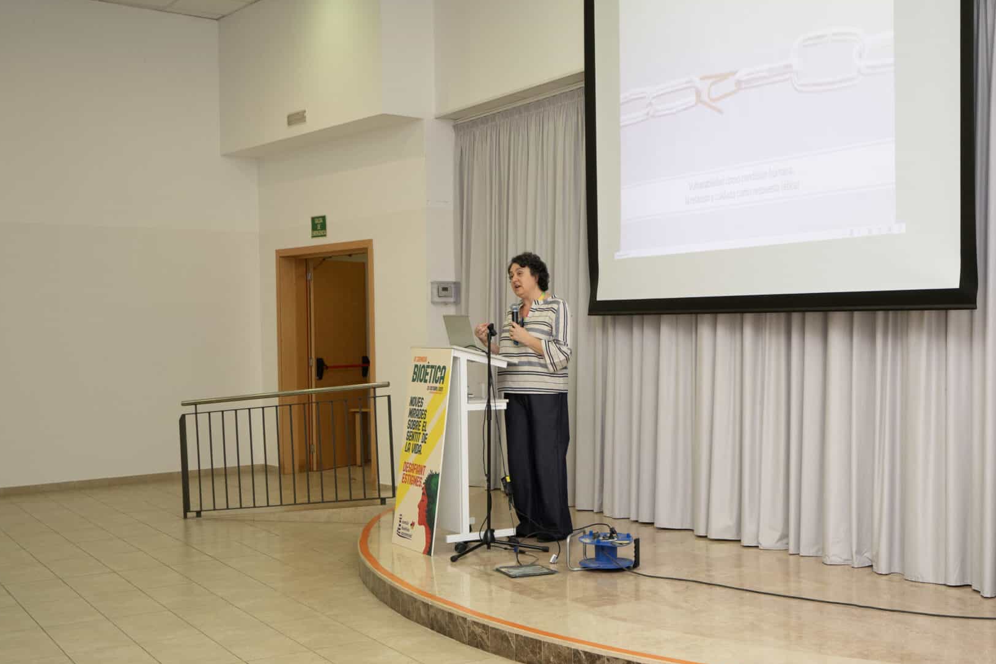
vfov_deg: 30.5
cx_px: 597
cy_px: 353
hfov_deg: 44.3
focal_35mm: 44
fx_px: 1217
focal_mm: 35
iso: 400
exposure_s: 1/160
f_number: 4
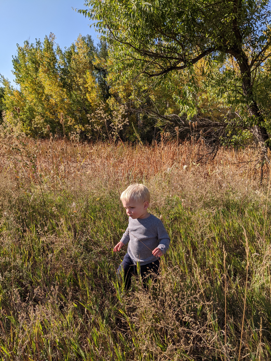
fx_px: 282
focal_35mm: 27
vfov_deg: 65.3
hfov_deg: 51.4
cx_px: 136
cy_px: 180
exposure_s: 1/4673
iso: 74
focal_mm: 4.44
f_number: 1.8
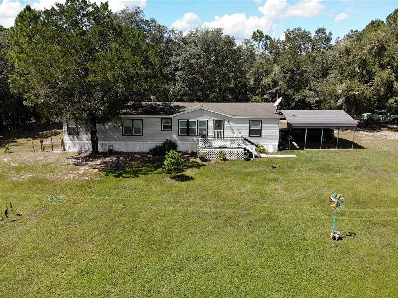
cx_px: 199
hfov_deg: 71.6
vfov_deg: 56.8
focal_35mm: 24
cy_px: 149
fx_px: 276
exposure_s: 1/341
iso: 100
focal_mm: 4.5
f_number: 2.8
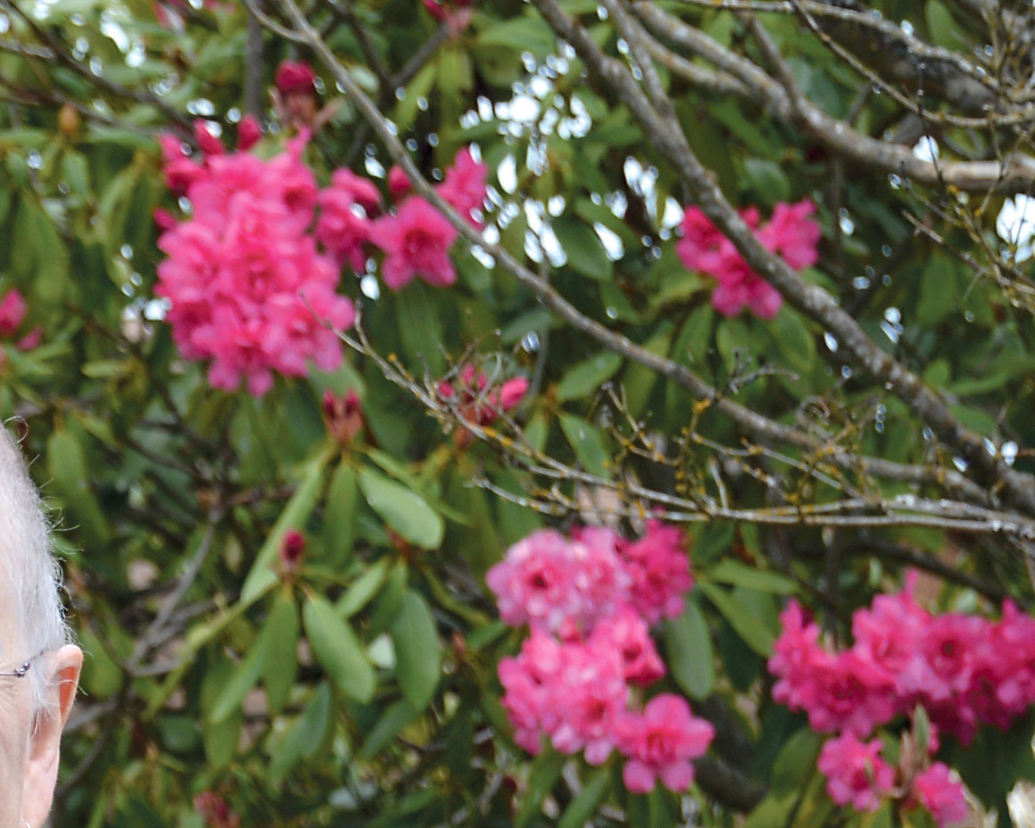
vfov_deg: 6.0
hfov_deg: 7.4
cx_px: -509
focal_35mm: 256
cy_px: 809
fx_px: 7828
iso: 100
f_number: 6.3
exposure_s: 1/160
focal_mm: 55
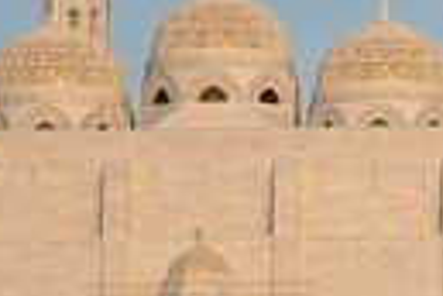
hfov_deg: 4.8
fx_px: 5217
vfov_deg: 3.2
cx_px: 560
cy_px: 145
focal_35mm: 424
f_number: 6.3
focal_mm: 130
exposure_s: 1/1000
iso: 400
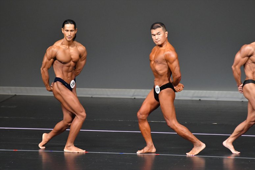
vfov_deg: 4.0
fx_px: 2443
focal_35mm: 345
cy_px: 85
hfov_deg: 6.0
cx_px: 128
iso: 5000
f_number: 5.6
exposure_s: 1/400
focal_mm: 230
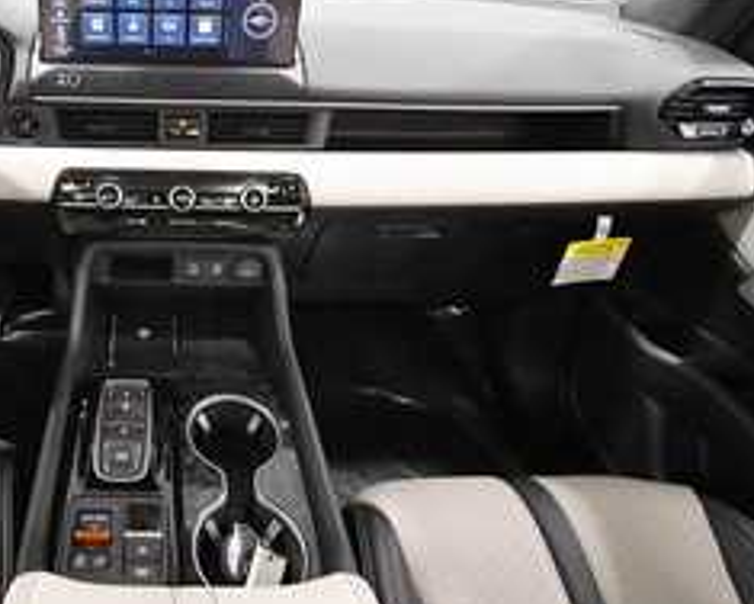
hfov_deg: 65.1
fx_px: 536
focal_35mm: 24
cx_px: 170
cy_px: 204
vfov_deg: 57.5
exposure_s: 1/100
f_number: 4.5
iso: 3200
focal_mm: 10
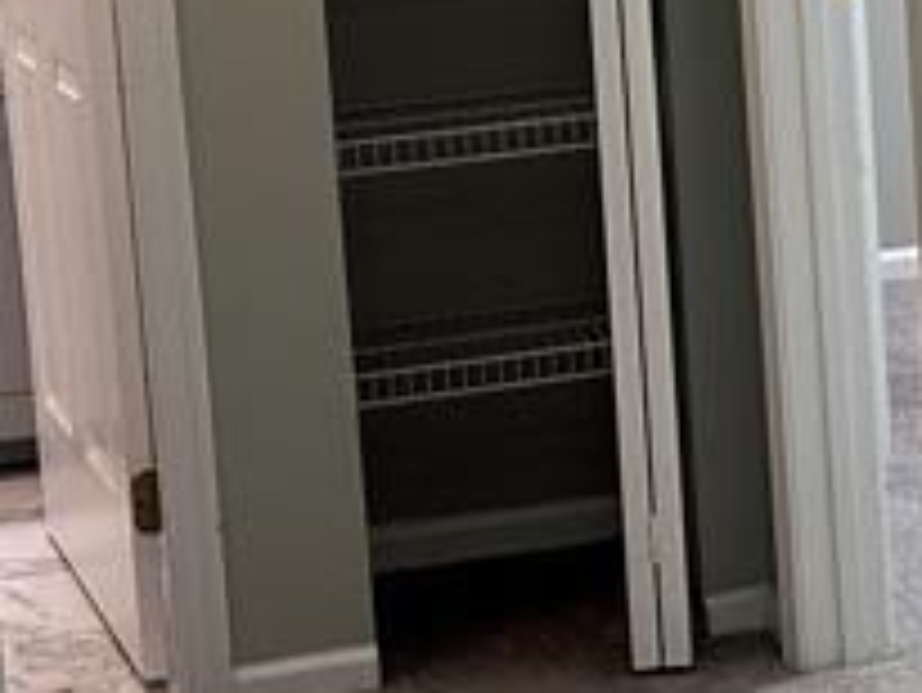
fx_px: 3198
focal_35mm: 120
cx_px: 864
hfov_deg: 16.2
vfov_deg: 12.2
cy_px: -50
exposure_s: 1/60
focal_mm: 6.86
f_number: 1.78
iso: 250
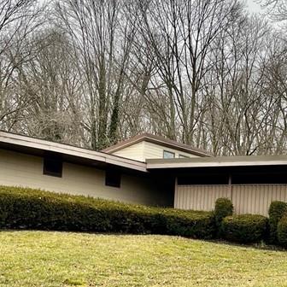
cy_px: 218
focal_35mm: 70
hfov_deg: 24.5
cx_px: 205
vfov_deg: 24.4
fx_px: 657
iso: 32
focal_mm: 5.1
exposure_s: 1/276
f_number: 1.6
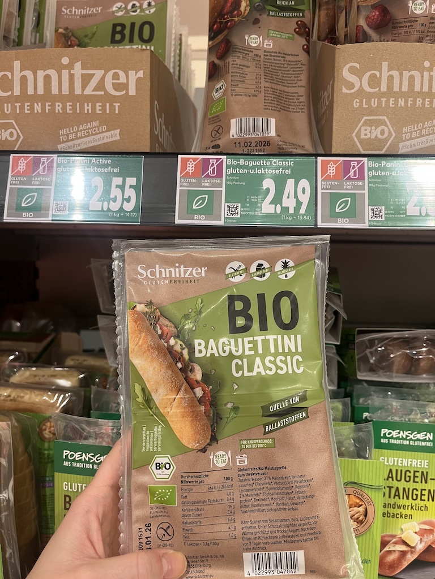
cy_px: 290
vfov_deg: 67.3
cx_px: 218
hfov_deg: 53.1
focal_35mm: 26
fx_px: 436
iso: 125
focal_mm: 5.1
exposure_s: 1/78
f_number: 1.6
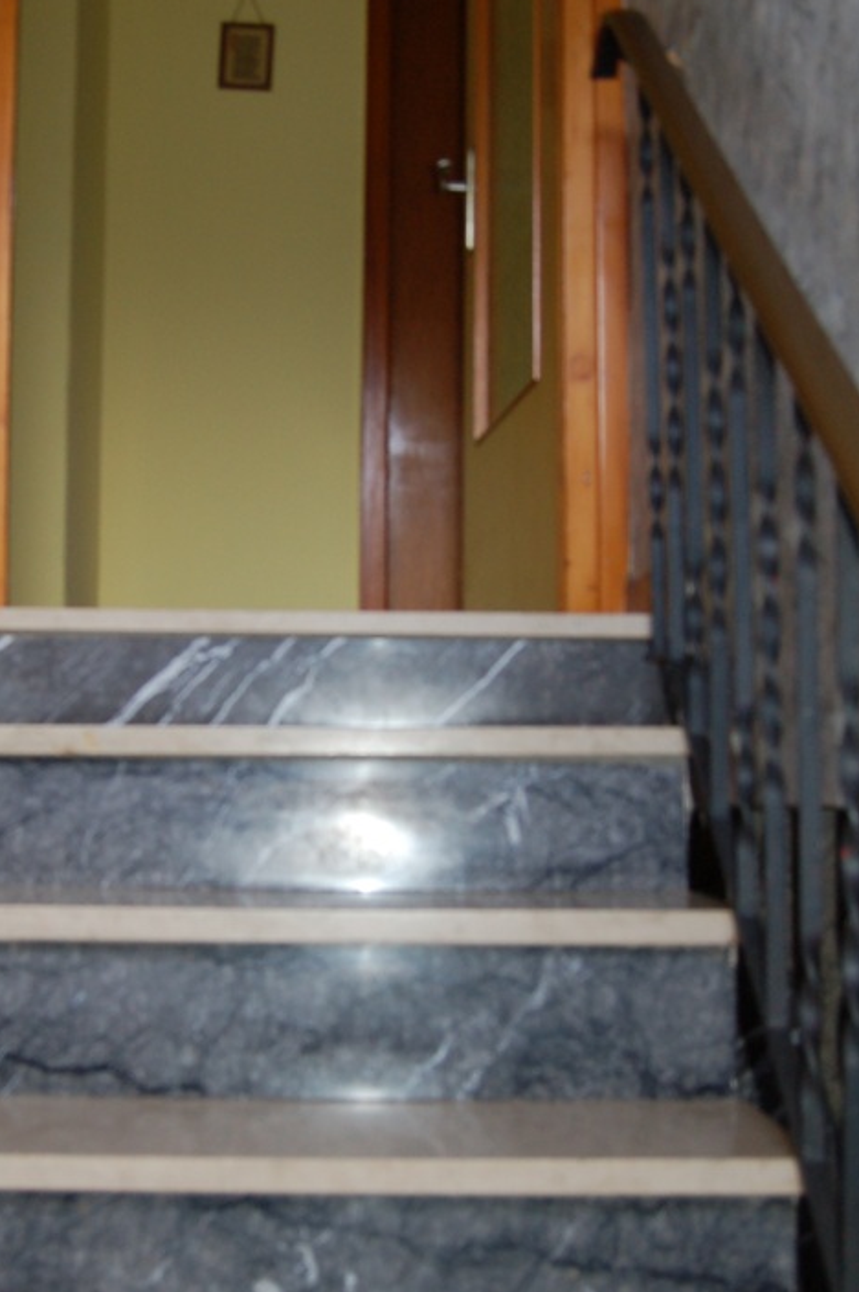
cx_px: 397
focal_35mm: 46
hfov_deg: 29.2
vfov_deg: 42.8
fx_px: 1650
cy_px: 690
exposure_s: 1/60
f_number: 3.5
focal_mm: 18
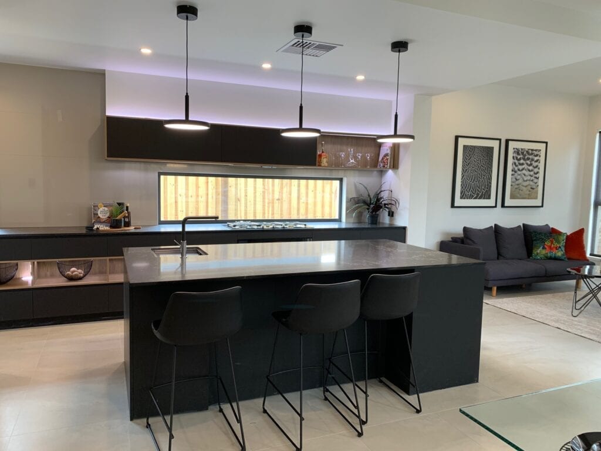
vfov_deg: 53.1
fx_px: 451
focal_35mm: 26
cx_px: 300
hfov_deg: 67.3
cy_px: 226
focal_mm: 4.25
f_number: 1.8
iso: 80
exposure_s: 1/100
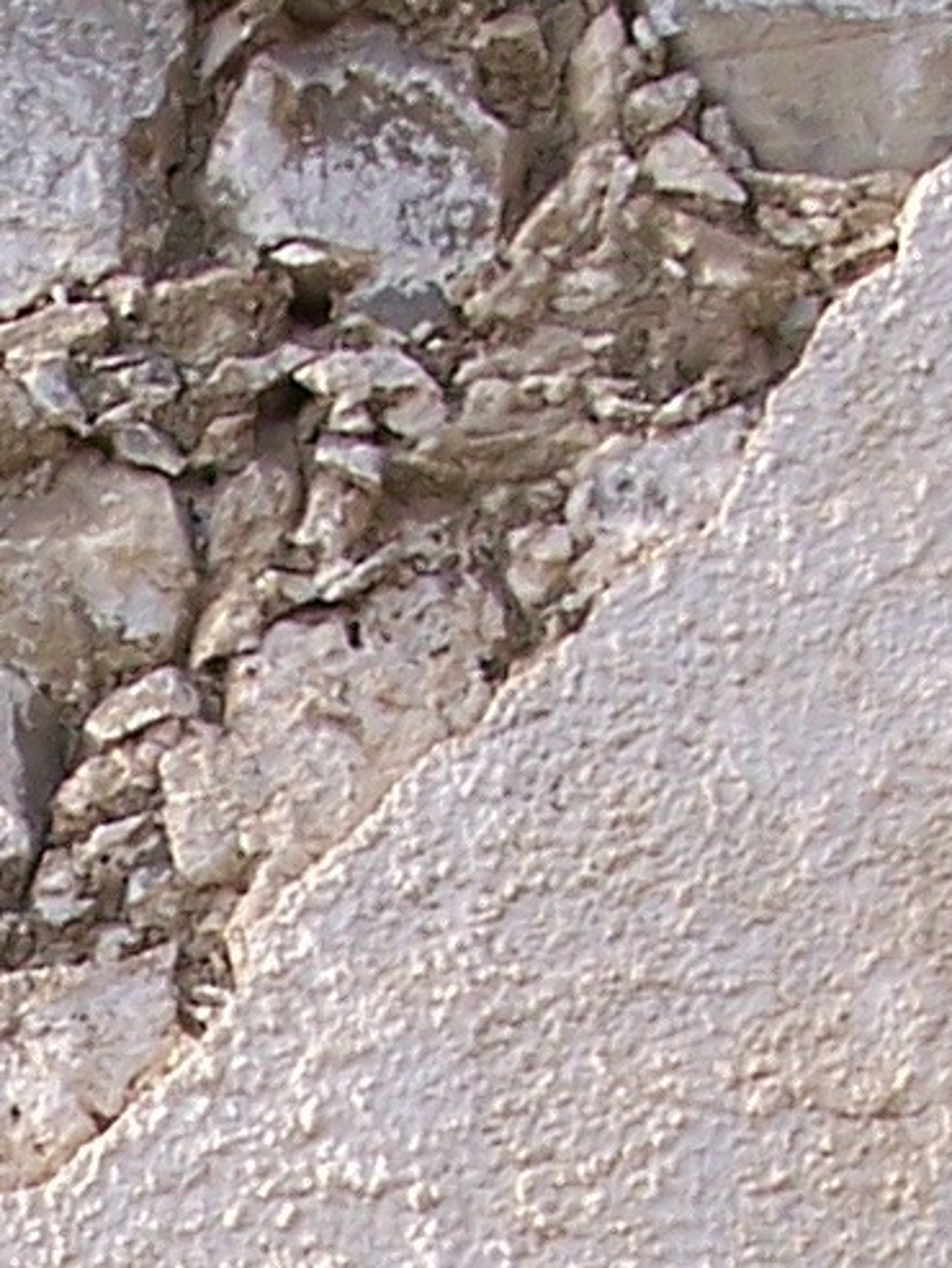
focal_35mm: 226
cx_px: -1132
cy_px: 2482
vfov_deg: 8.3
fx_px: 8284
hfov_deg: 6.3
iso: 100
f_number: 3.4
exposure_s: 1/500
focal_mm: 8
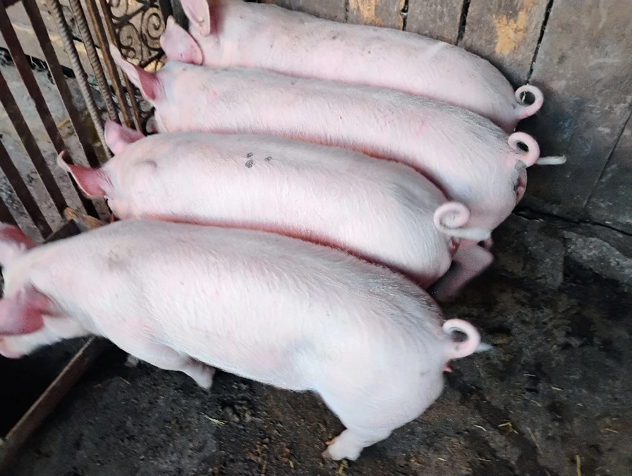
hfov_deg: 63.4
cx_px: 316
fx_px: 512
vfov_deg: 49.9
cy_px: 238
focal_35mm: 28
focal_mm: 4.26
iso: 1056
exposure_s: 1/50
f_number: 1.8
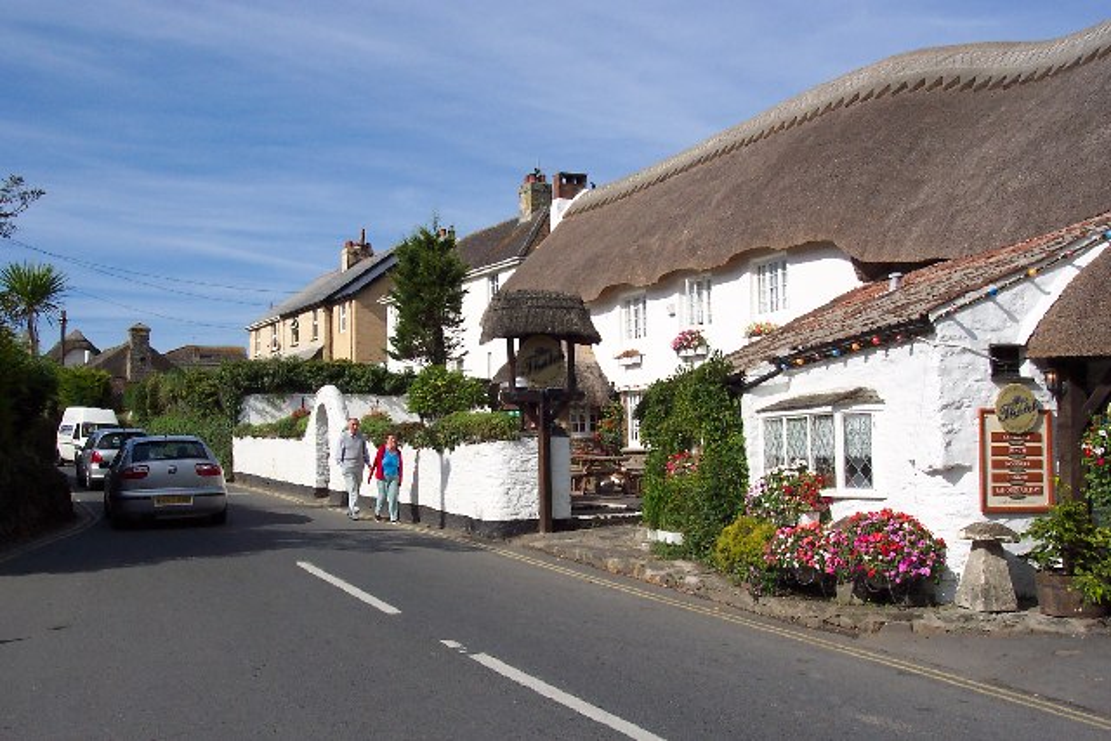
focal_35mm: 38
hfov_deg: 50.7
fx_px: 1173
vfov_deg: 35.1
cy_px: 370
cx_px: 556
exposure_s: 1/1000
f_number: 4.8
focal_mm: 8
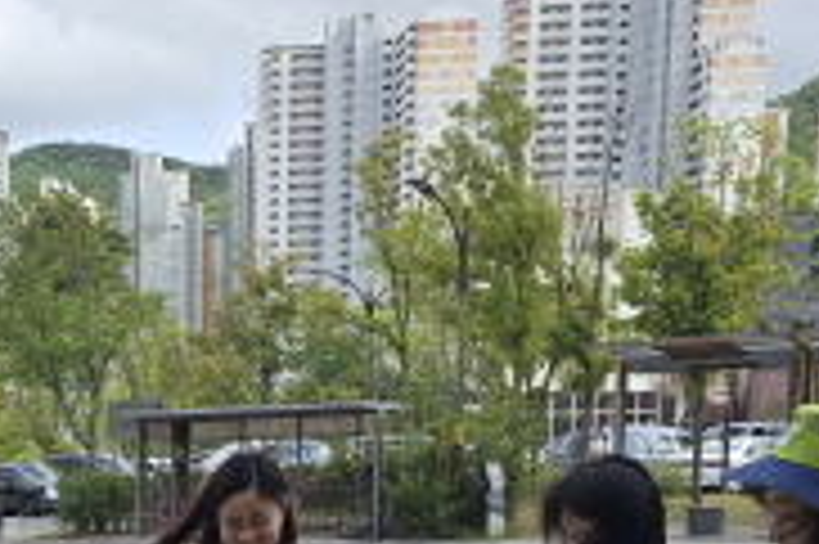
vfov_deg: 16.0
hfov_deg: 24.3
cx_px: -32
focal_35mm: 79
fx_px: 1796
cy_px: 773
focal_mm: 6.3
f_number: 1.7
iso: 12
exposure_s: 1/378
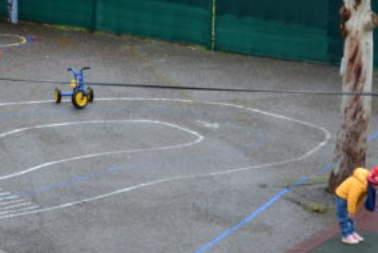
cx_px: 106
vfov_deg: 6.6
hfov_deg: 9.9
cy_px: 239
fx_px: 2186
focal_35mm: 208
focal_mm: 34
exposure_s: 1/100
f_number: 9
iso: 400
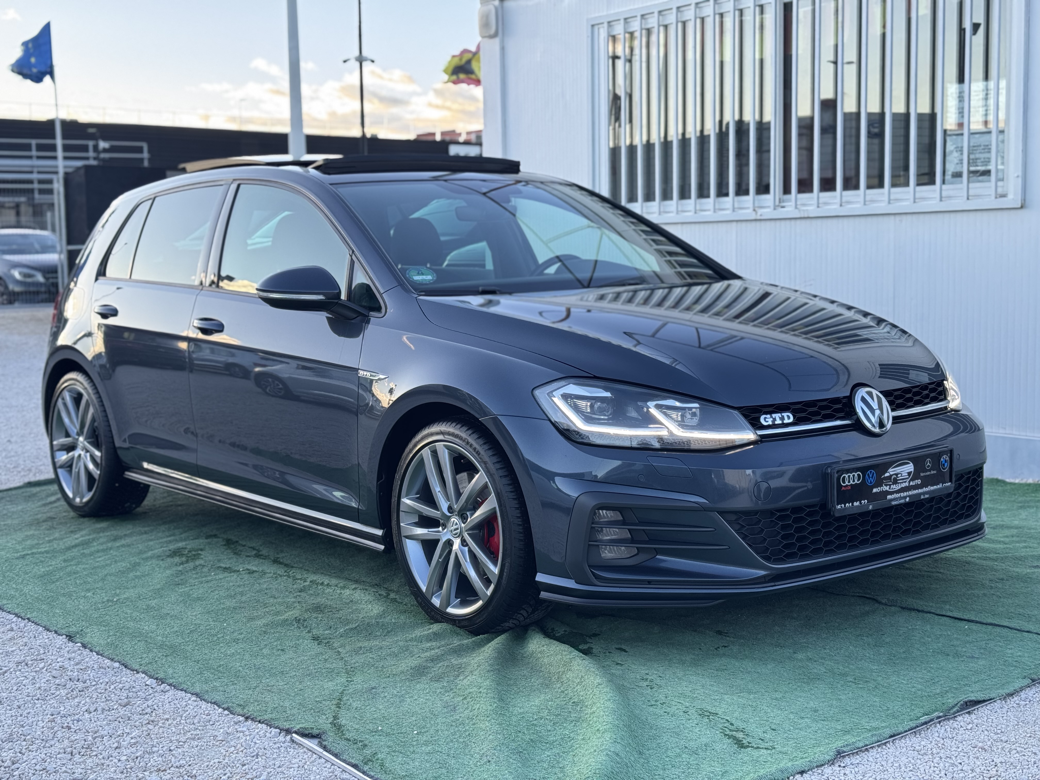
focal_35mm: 48
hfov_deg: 39.7
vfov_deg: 30.3
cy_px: 390
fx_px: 1442
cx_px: 520
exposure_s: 1/172
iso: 80
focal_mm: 6.76
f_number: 1.78
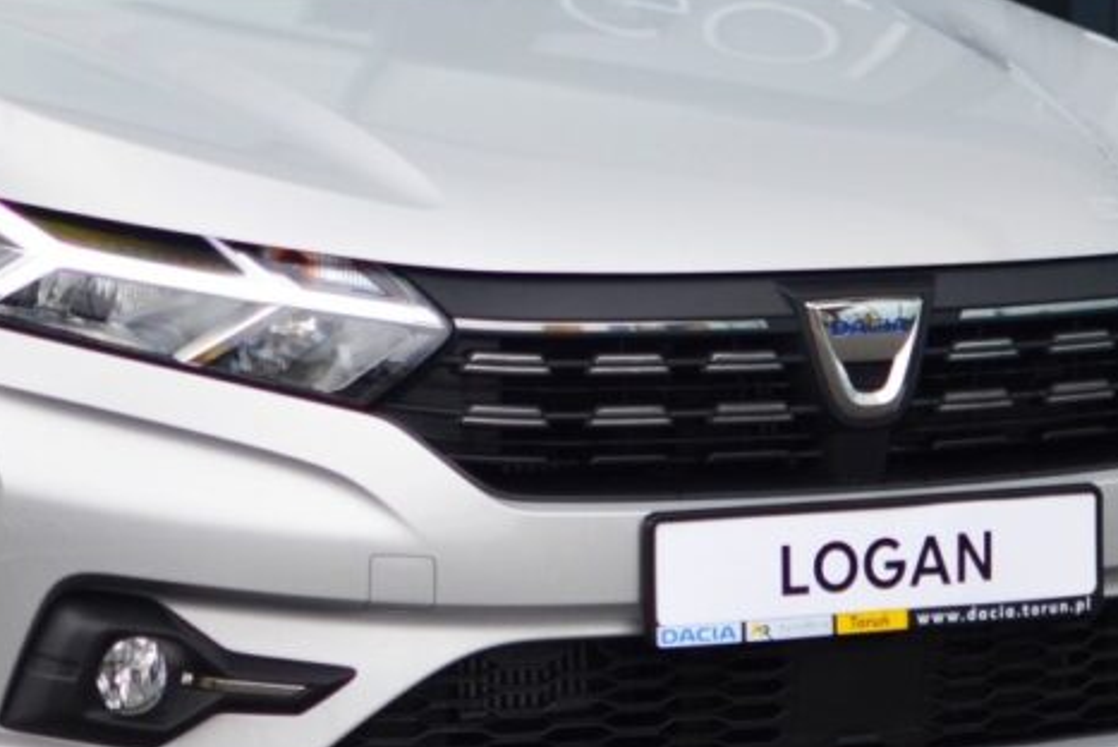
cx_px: 254
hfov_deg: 17.6
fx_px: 3576
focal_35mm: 115
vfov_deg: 11.9
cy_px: 253
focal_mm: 35
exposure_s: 1/2000
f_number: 1.8
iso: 250
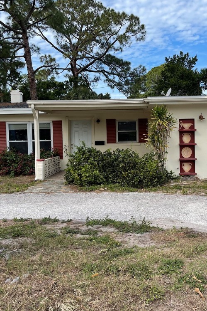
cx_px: 133
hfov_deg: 35.7
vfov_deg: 51.9
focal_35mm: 37
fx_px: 319
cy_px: 152
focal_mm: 5.1
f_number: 1.6
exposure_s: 1/2083
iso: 32
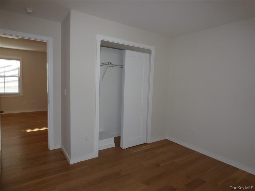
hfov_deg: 81.7
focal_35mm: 20
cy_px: 96
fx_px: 147
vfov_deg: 66.0
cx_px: 128
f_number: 2.8
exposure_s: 1/60
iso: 100
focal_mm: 3.58
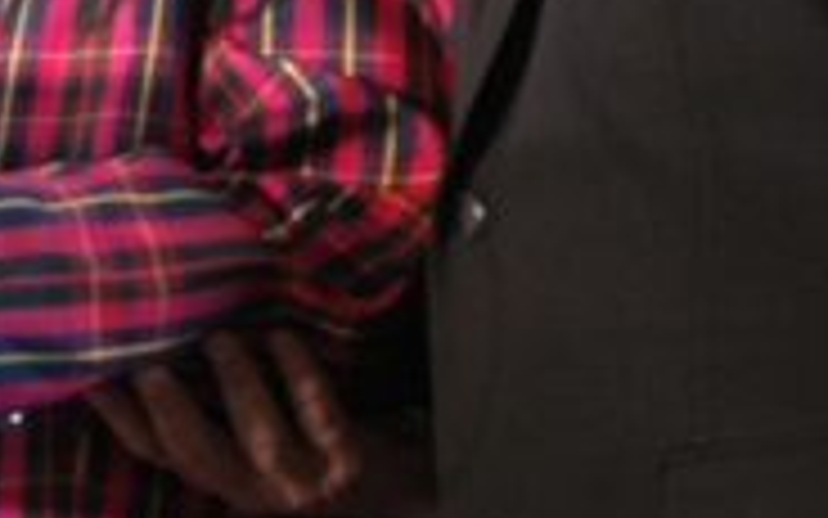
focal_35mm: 511
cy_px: -491
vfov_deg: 2.6
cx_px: -68
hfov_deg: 4.1
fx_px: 11531
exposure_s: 1/25
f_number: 10
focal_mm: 82
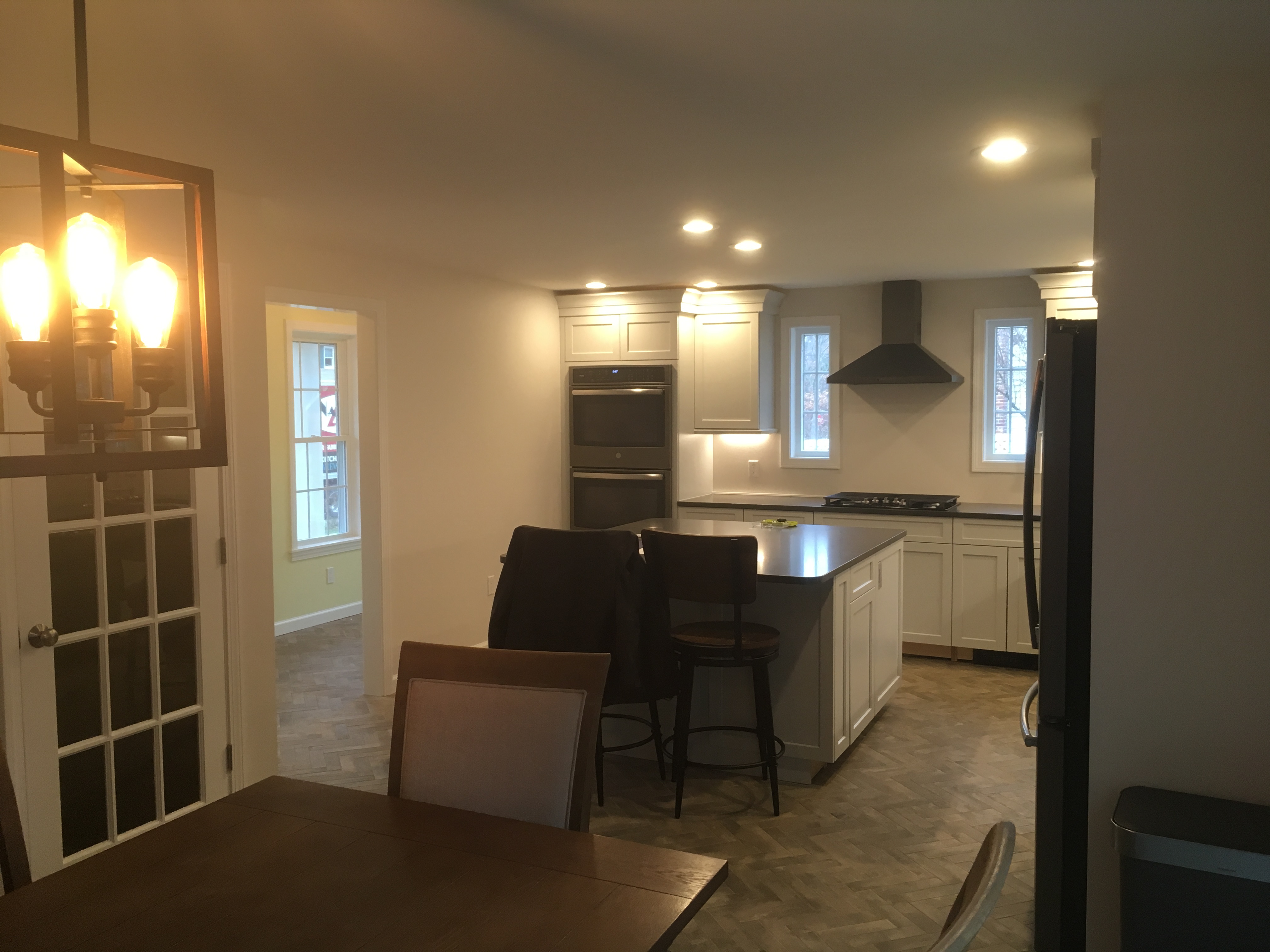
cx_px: 635
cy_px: 476
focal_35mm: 29
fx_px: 1064
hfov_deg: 61.7
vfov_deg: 48.2
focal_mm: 4.15
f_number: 2.2
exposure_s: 1/30
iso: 64
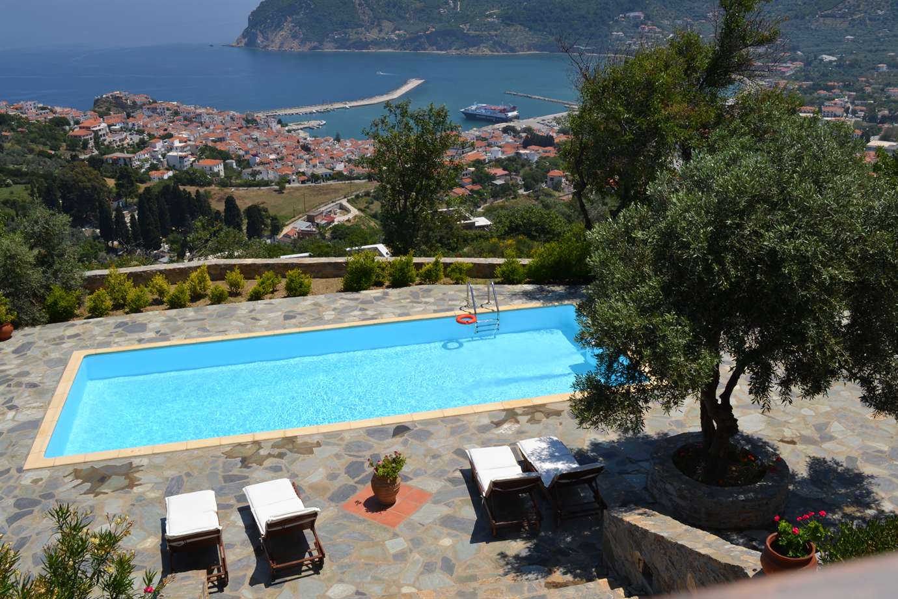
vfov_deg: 40.0
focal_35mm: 33
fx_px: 823
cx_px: 449
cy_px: 300
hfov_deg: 57.2
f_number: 13
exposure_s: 1/200
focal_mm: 22
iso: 100
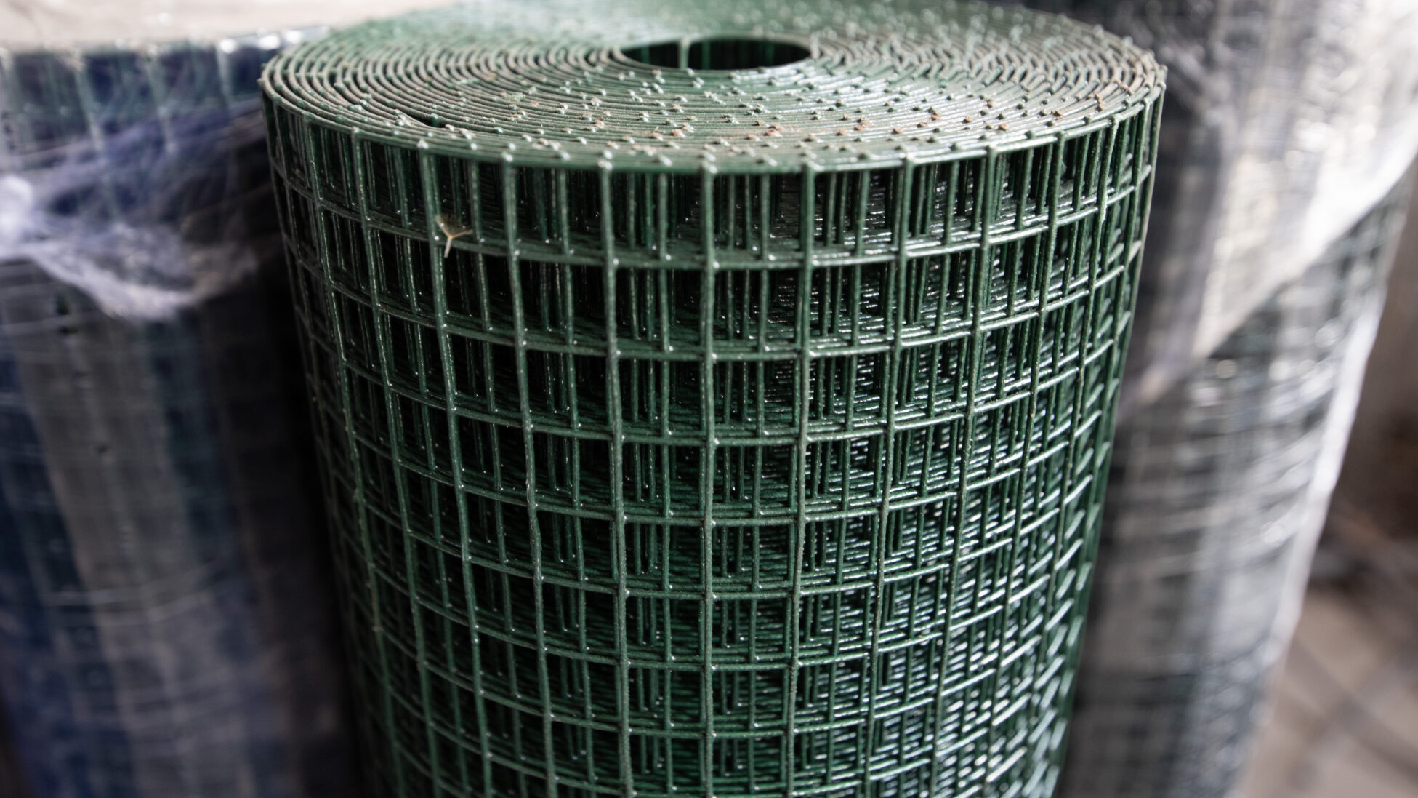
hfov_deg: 59.5
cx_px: 704
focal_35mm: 33
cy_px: 333
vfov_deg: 35.5
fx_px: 1241
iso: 1250
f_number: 4
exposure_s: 1/30
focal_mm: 30
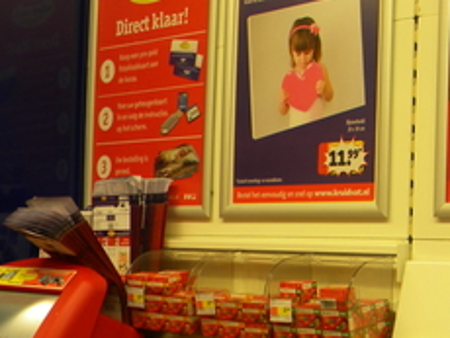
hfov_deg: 24.8
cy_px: 293
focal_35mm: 73
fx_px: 950
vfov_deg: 19.9
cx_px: 497
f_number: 3.5
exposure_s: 1/23.2
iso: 80
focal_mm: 5
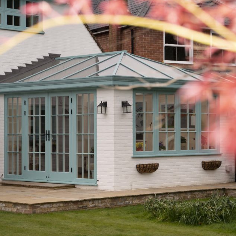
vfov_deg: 16.9
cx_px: 137
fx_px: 794
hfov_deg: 16.9
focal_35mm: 103
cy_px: 122
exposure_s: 1/250
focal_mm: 75
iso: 160
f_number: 8
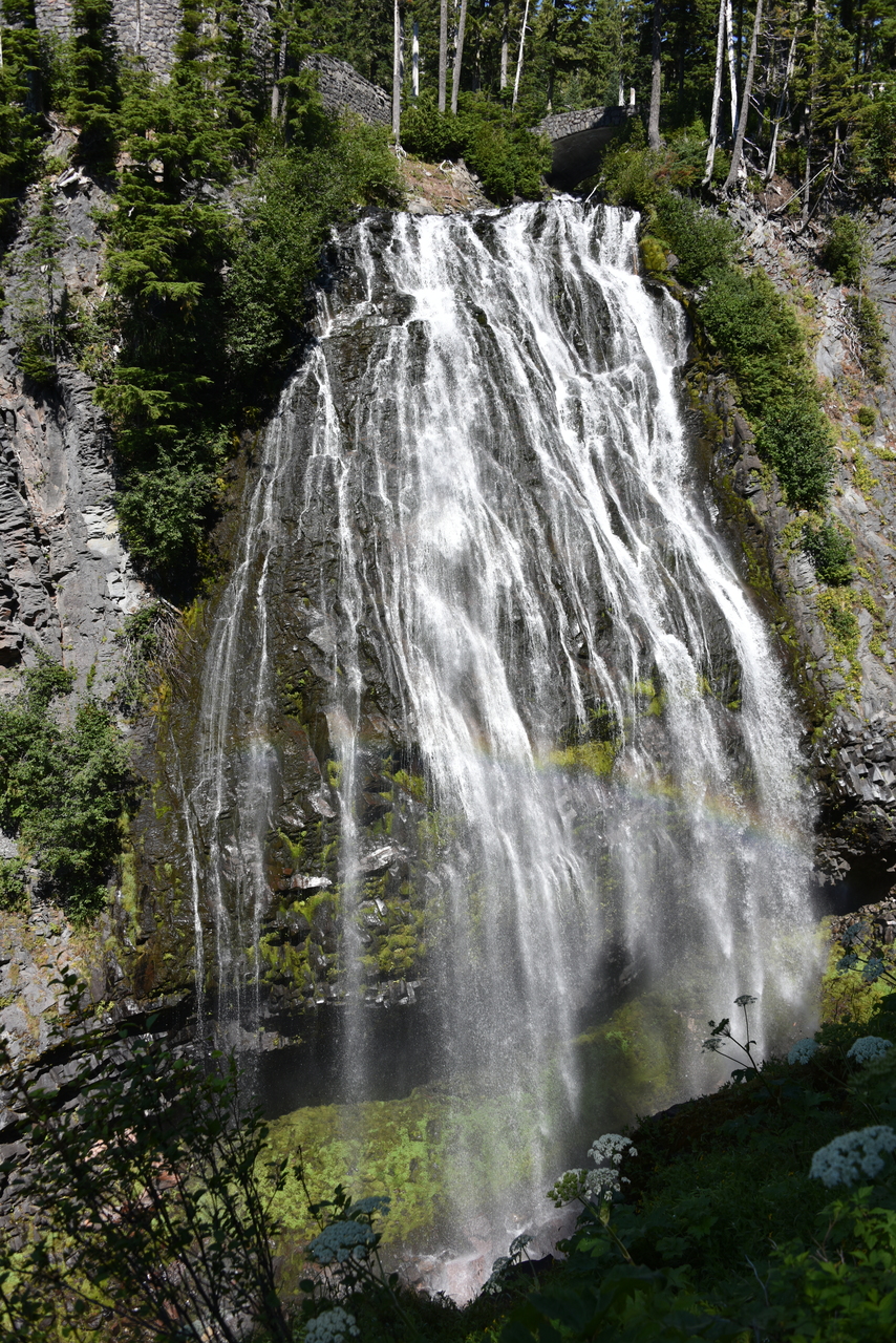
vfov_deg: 58.7
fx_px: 1194
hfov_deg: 41.1
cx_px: 448
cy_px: 672
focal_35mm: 32
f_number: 8
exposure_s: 1/250
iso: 100
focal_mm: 32
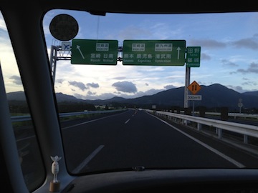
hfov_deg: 55.4
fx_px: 246
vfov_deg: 42.9
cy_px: 96
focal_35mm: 33
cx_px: 129
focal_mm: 4.12
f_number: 2.4
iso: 50
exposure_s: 1/191
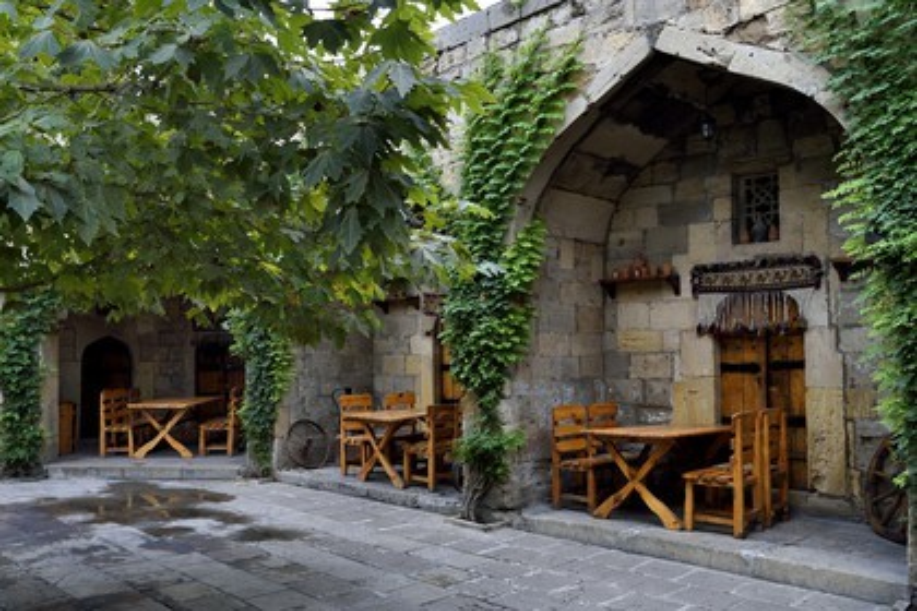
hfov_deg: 58.7
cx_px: 458
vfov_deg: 41.1
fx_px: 815
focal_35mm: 32
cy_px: 306
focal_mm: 32
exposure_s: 1/50
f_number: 6.3
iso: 400
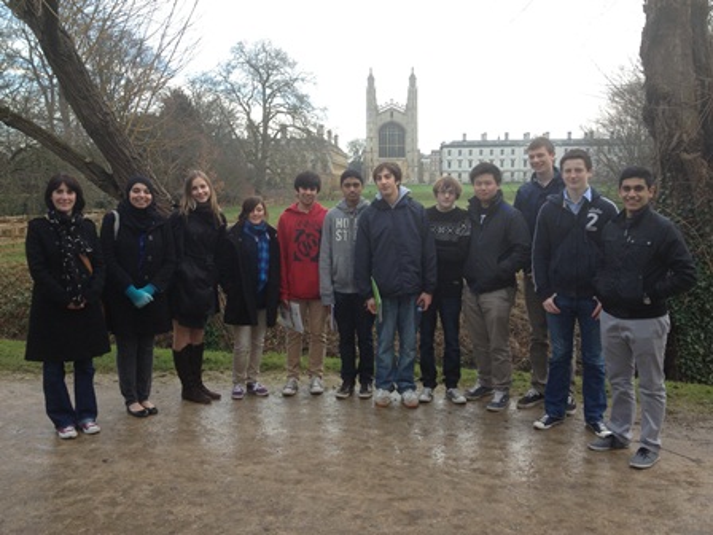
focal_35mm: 35
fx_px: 721
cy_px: 268
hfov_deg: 52.6
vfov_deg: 40.7
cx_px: 356
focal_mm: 4.28
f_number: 2.4
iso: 50
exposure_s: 1/159
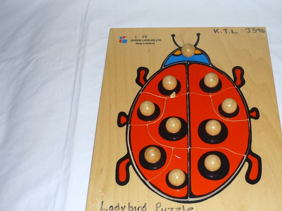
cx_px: 182
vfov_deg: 30.8
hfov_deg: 40.1
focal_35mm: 47
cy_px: 119
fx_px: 383
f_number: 2.8
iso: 100
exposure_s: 1/30
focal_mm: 5.5
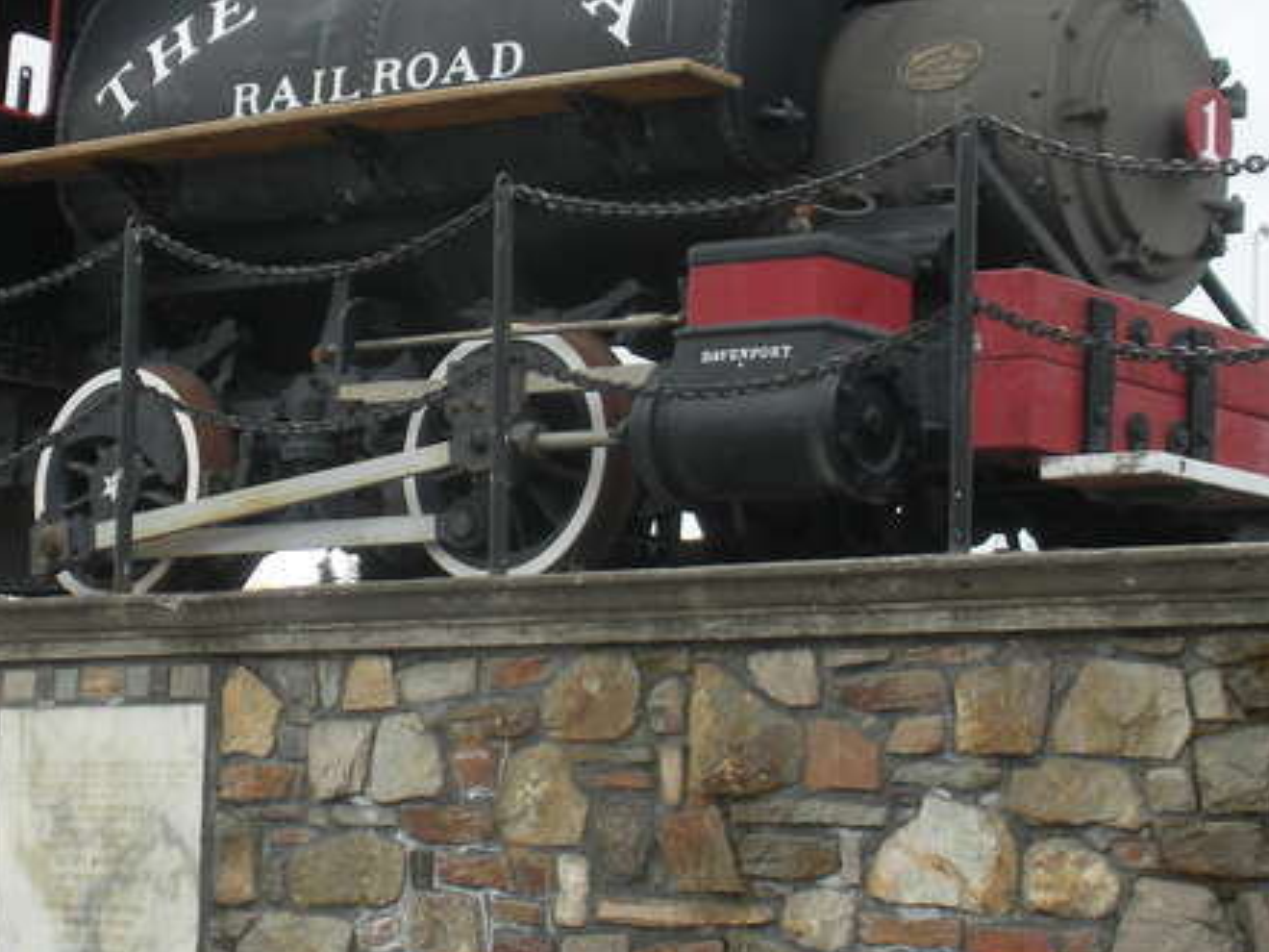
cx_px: 447
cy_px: 355
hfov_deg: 21.5
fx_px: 3336
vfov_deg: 16.2
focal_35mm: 91
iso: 64
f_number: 4.4
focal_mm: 9.1
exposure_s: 1/170
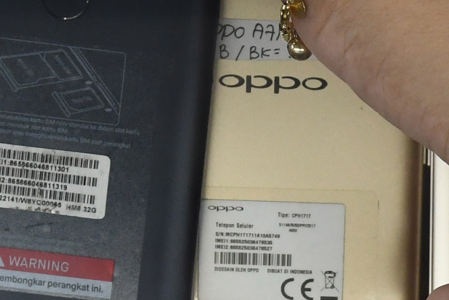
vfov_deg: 8.2
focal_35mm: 167
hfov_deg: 11.9
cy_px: 259
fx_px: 2083
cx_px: 601
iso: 1250
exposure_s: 1/500
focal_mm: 24
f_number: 4.5
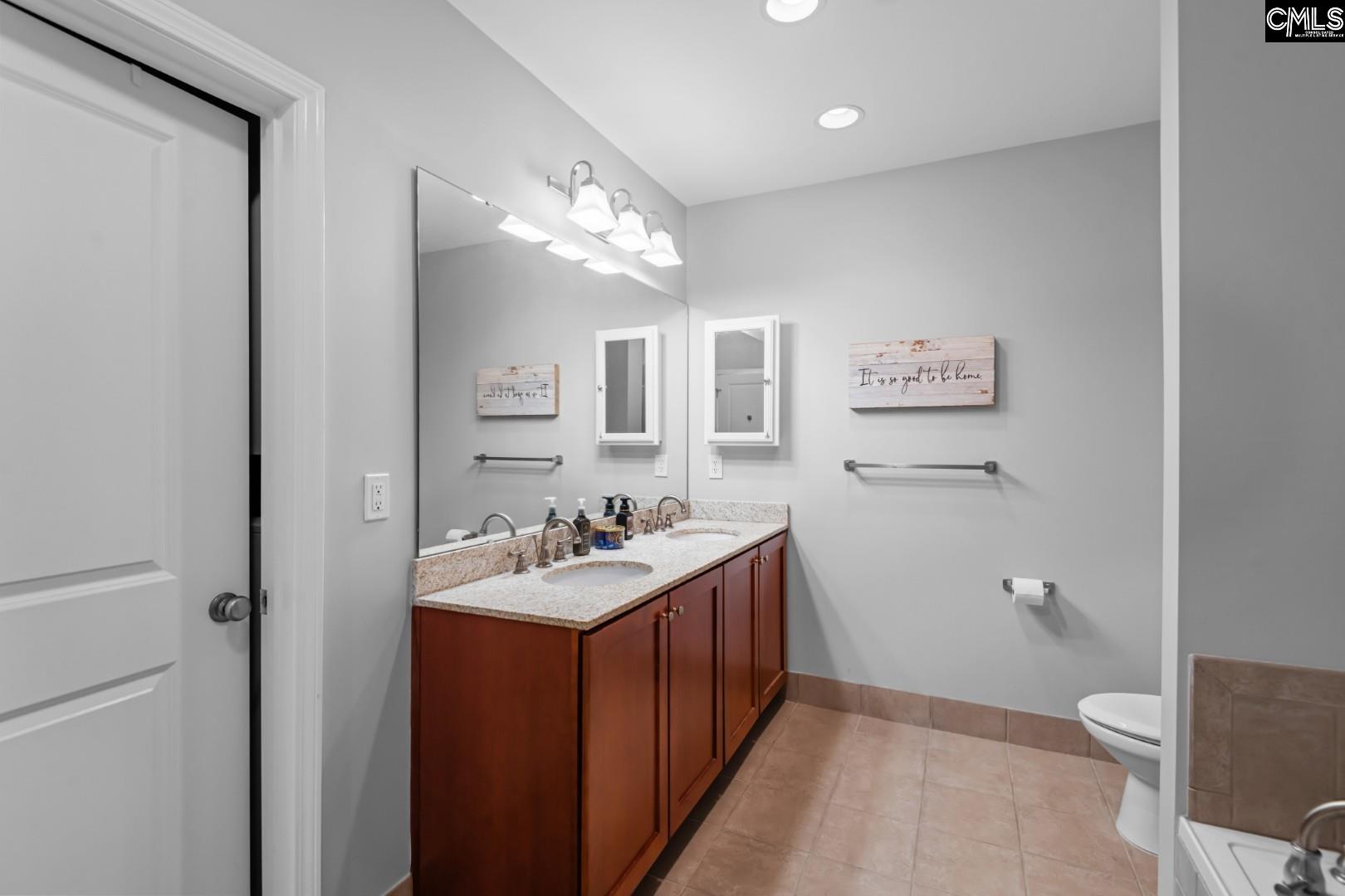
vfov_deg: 73.7
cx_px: 672
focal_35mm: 16
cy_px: 448
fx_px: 598
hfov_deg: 96.7
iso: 400
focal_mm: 16
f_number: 7.1
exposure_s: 1/6
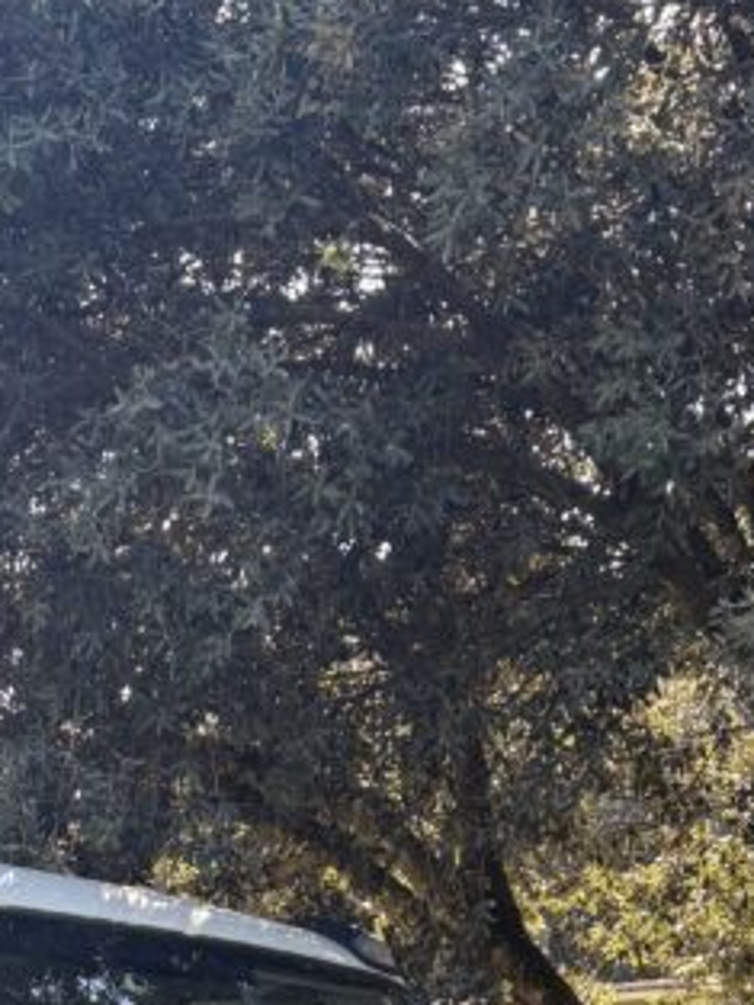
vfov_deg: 19.8
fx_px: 2467
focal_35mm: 85
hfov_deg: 16.9
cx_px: -22
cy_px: 1532
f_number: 1.6
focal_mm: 5.96
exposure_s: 1/369
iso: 50
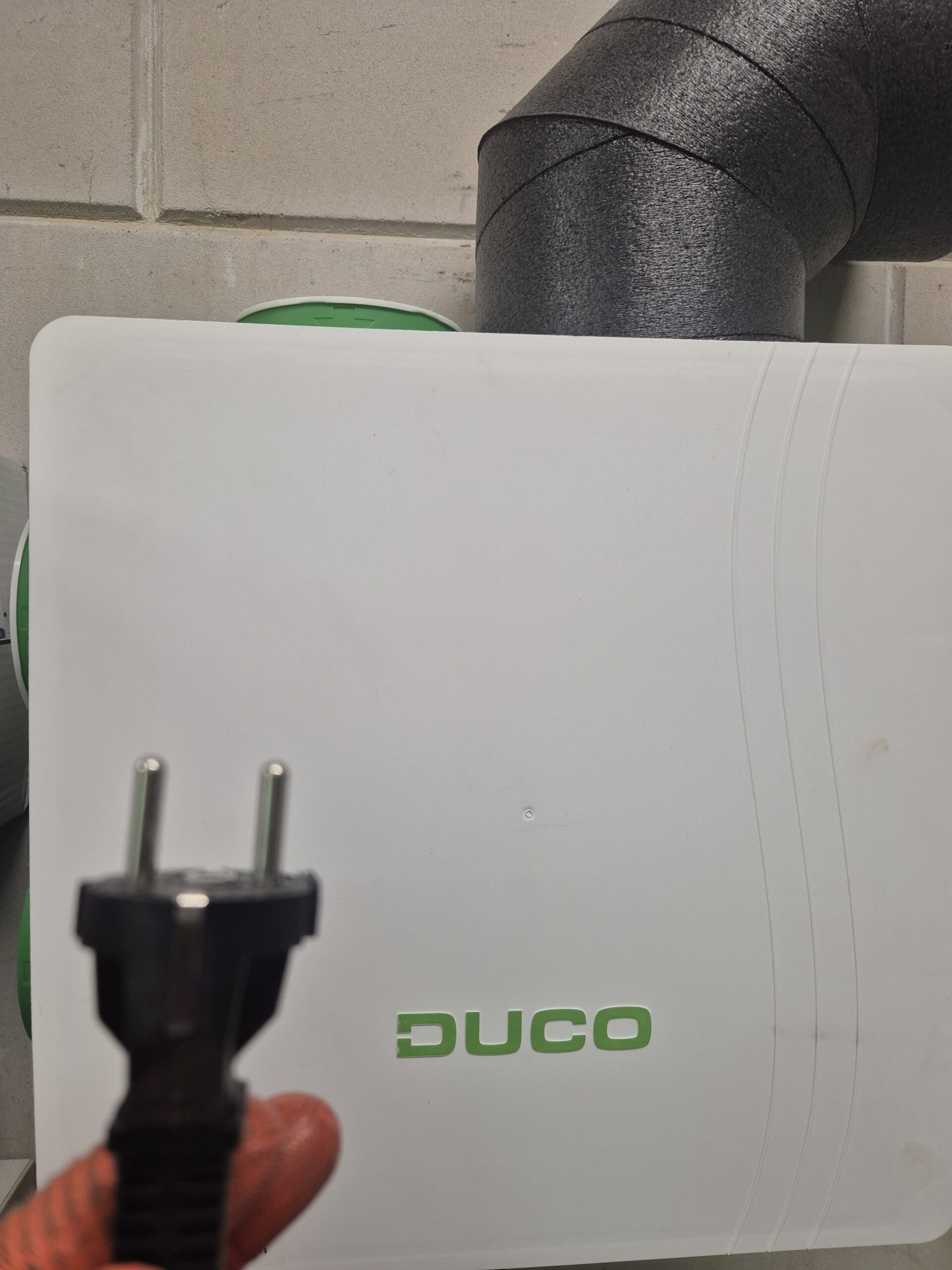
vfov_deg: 73.9
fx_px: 843
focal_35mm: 23
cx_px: 476
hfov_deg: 58.9
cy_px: 635
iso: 200
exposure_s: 1/100
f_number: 1.8
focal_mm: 5.4
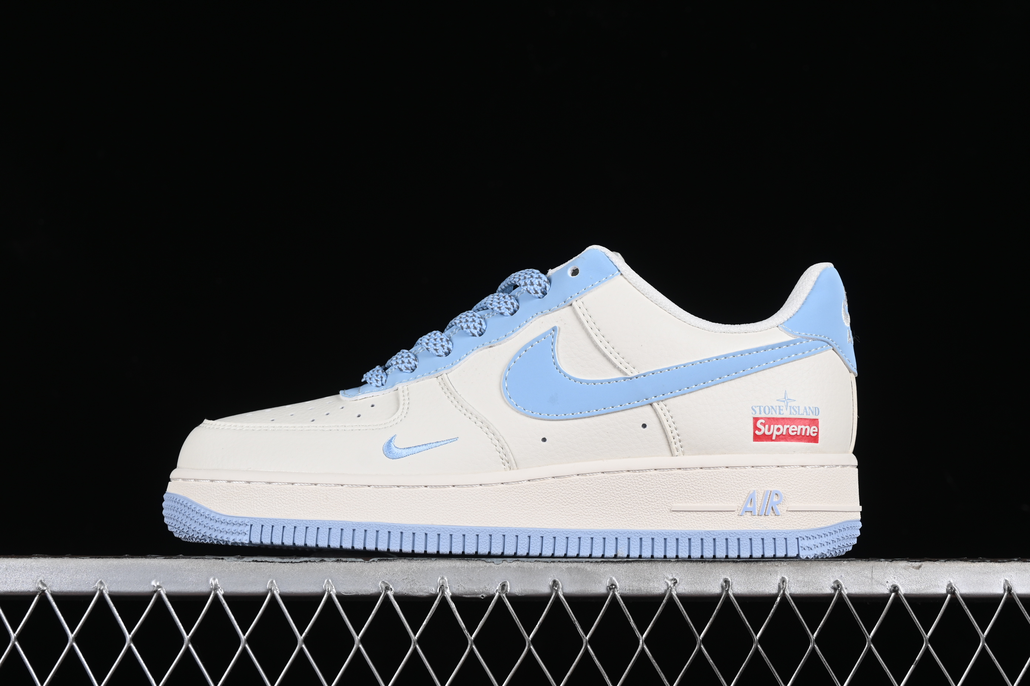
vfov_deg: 18.2
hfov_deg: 27.0
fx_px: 2146
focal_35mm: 75
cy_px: 343
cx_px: 515
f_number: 8
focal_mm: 50
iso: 160
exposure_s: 1/100
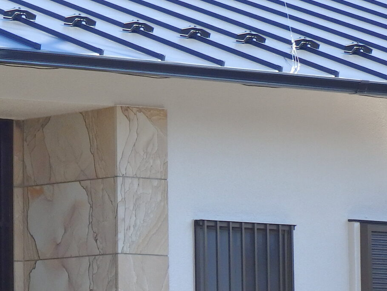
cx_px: -158
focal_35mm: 274
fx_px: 3064
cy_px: 281
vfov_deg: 5.4
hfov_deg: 7.1
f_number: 4.9
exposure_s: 1/200
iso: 125
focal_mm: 17.3
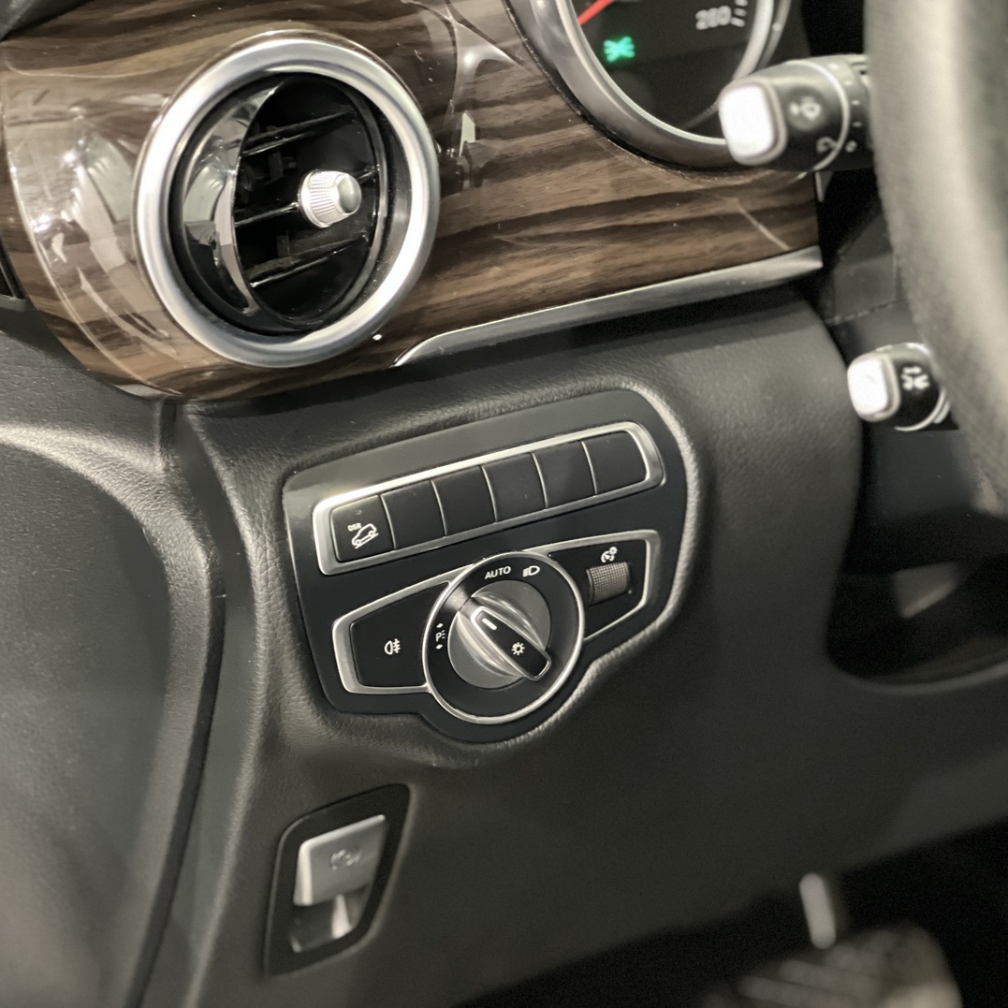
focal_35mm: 91
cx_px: 538
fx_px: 2998
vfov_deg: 19.1
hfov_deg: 19.1
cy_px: 504
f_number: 2.8
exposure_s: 1/14
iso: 1250
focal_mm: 9
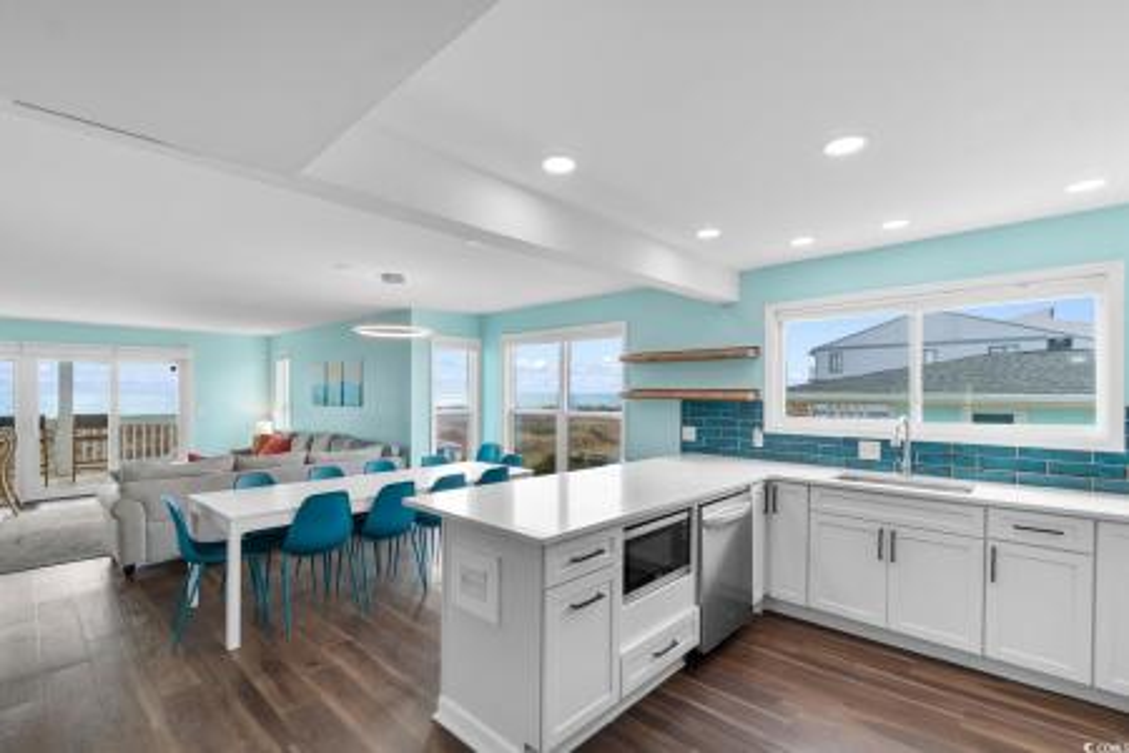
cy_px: 376
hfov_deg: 100.4
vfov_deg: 77.3
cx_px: 564
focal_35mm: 15
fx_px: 470
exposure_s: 1/80
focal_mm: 10
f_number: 4.5
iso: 100
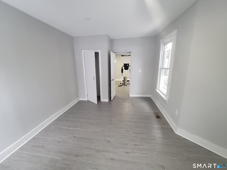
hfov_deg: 106.2
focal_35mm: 13
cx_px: 114
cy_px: 85
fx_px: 85
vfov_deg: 89.9
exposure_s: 1/30
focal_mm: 1.13
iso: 400
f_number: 2.2
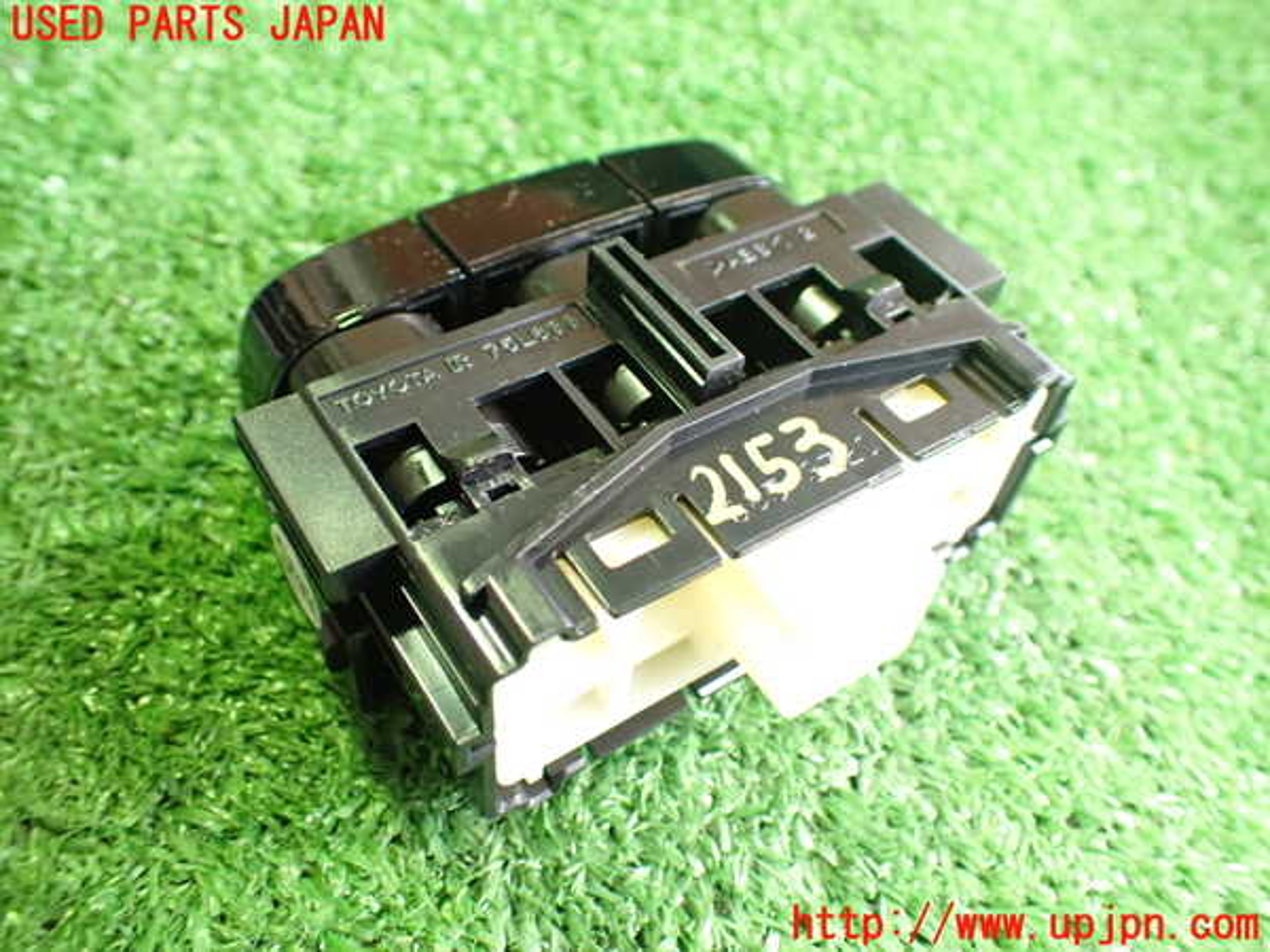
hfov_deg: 60.0
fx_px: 1101
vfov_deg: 46.8
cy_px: 476
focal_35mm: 30
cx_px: 635
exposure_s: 1/40
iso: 800
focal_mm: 5.4
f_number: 2.3
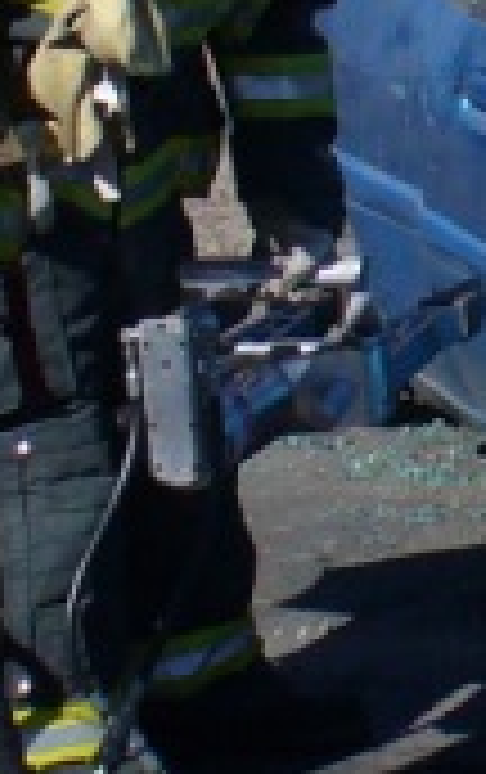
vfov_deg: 8.9
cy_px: -45
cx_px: 1116
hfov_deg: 5.5
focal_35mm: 233
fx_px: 4921
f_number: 5.6
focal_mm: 6.1
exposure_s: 1/500
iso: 80
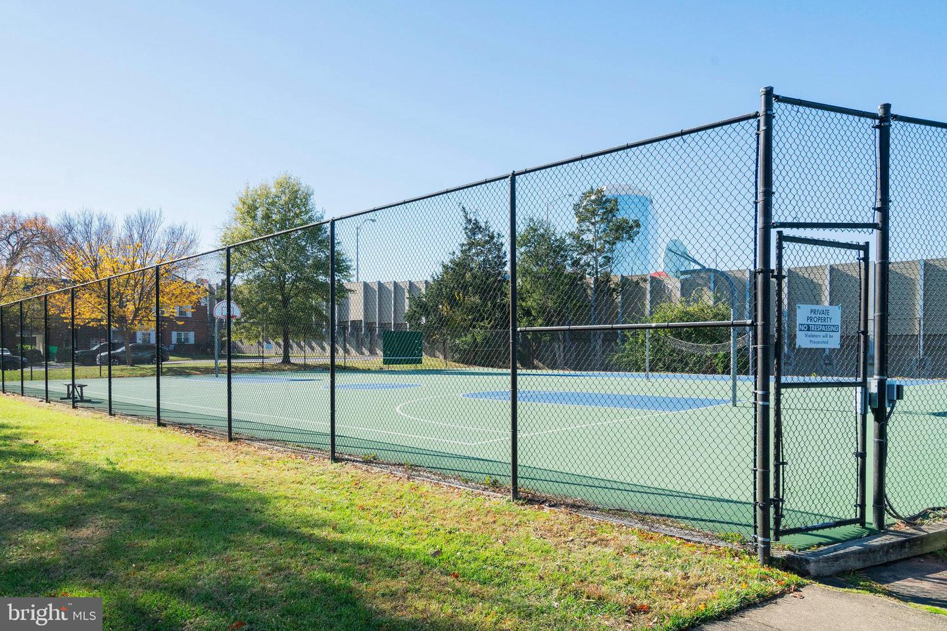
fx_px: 631
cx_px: 474
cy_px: 316
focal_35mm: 24
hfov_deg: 73.7
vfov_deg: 53.1
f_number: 8
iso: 1250
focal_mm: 24
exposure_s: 1/1250
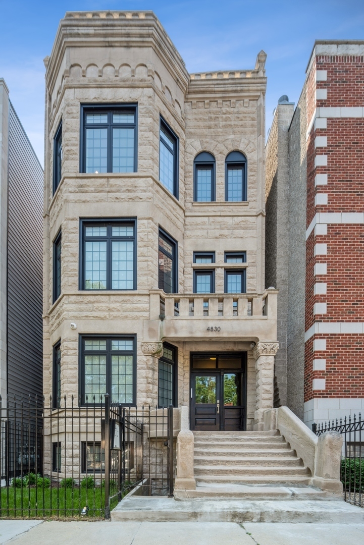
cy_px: 272
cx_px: 182
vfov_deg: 100.4
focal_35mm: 15
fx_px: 227
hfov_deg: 77.4
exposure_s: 1/8
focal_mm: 15
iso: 100
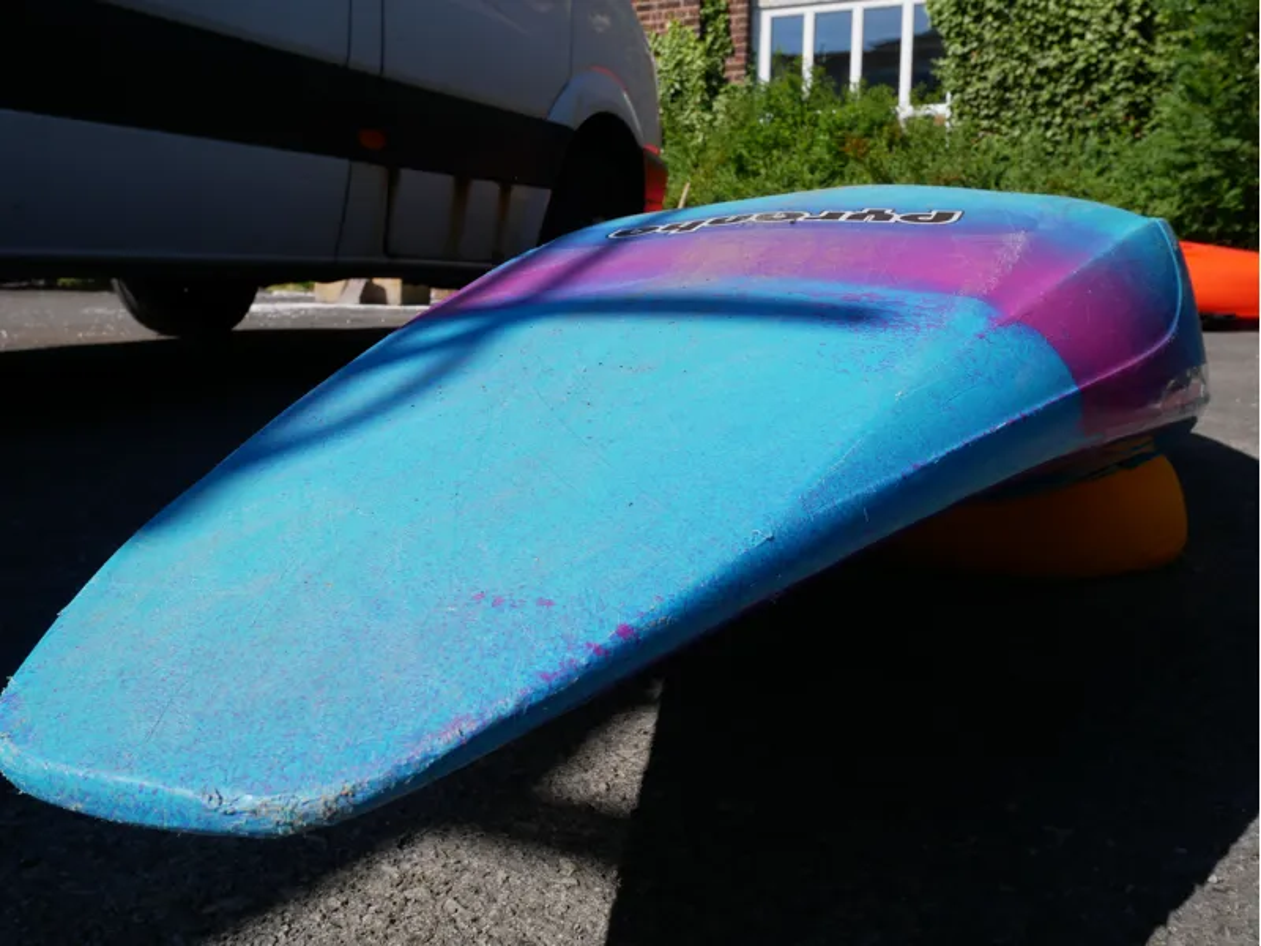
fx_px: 1166
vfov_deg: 44.2
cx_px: 630
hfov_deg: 56.8
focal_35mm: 32
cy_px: 473
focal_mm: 16
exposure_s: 1/500
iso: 200
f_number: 8
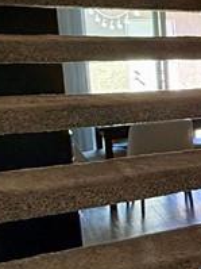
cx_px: 587
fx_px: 558
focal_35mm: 72
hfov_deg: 11.8
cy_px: 89
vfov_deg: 26.9
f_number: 2.2
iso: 320
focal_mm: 2.22
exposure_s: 1/120
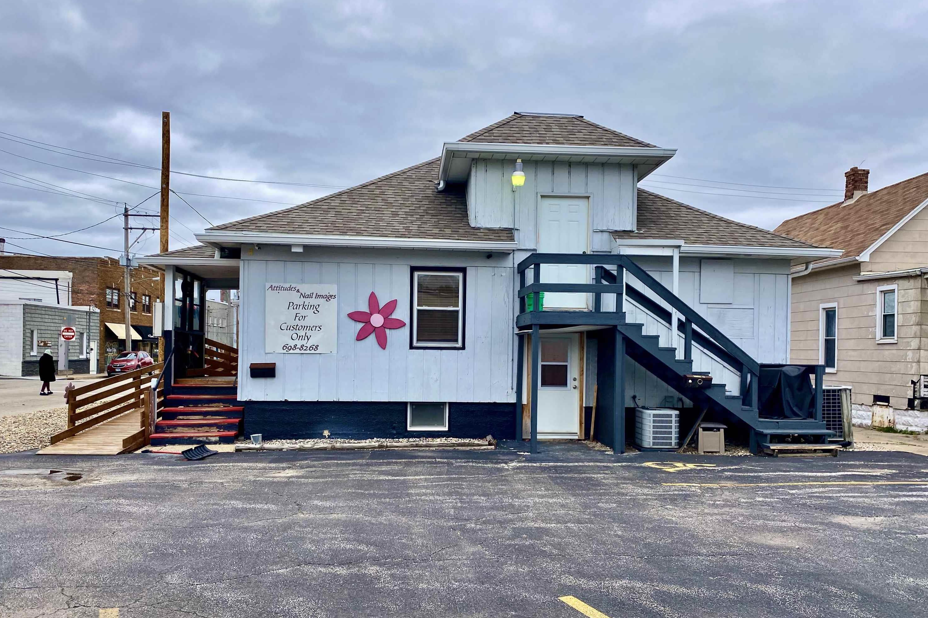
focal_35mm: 28
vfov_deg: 46.3
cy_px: 353
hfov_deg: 65.5
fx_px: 722
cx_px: 468
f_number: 1.8
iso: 32
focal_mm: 4.25
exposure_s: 1/1007
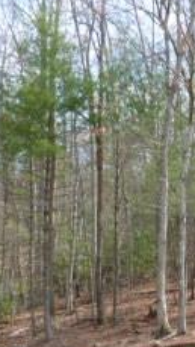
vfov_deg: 27.2
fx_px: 698
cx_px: 307
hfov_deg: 14.6
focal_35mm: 76
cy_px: 291
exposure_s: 1/250
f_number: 3.3
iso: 80
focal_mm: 4.1
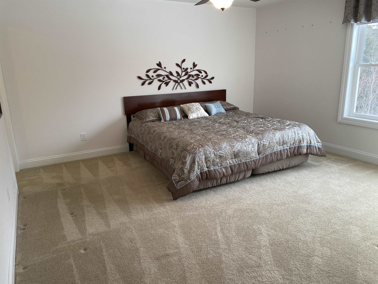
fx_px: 284
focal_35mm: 26
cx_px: 189
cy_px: 142
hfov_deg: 67.3
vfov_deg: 53.1
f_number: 1.8
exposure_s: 1/120
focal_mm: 4.25
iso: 80
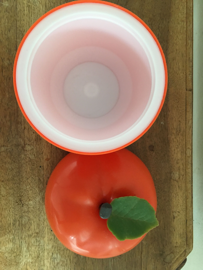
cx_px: 102
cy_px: 135
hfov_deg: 48.2
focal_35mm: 29
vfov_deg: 61.7
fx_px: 227
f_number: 2.2
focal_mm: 4.15
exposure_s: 1/17
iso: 100
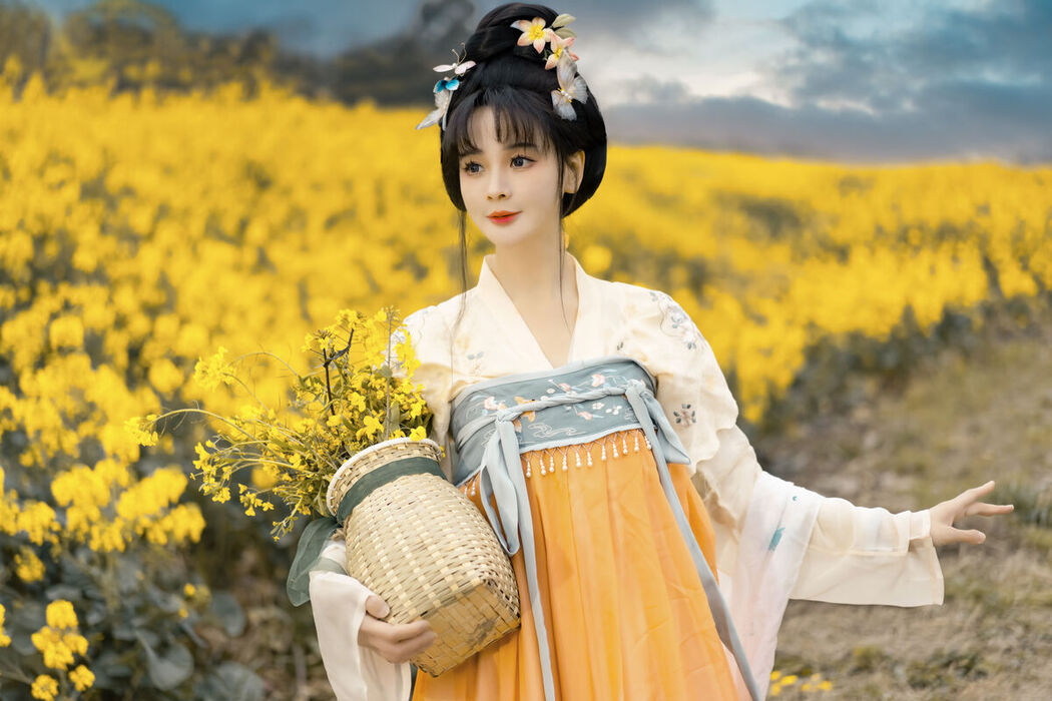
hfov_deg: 36.2
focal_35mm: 55
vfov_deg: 24.6
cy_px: 350
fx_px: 1607
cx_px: 526
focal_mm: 55
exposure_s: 1/1600
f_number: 1.8
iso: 400
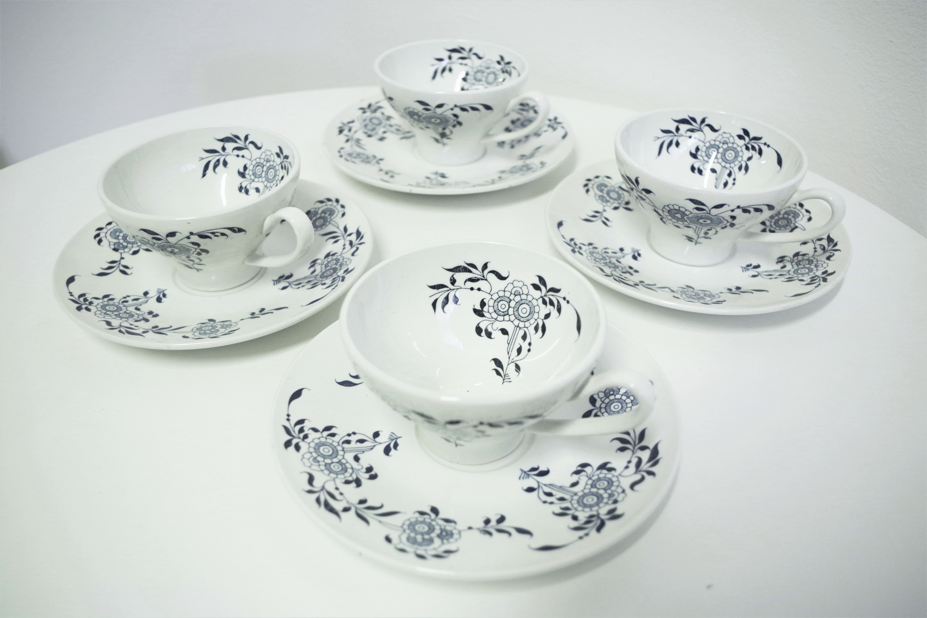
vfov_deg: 42.3
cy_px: 309
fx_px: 798
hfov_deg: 60.3
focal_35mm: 31
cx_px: 464
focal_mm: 21.25
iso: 400
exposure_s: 1/60
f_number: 4
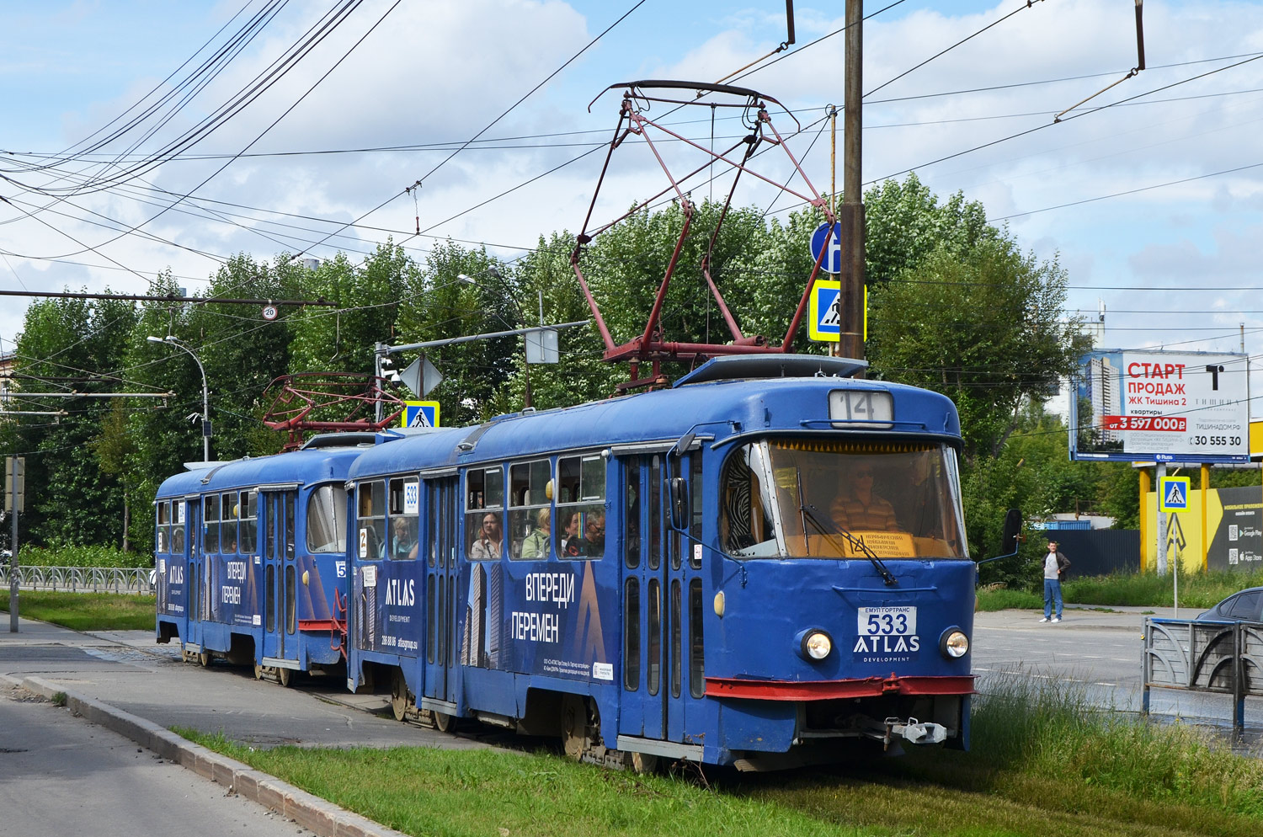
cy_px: 418
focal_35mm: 60
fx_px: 2101
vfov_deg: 22.5
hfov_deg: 33.5
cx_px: 632
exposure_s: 1/640
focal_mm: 40
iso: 160
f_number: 8
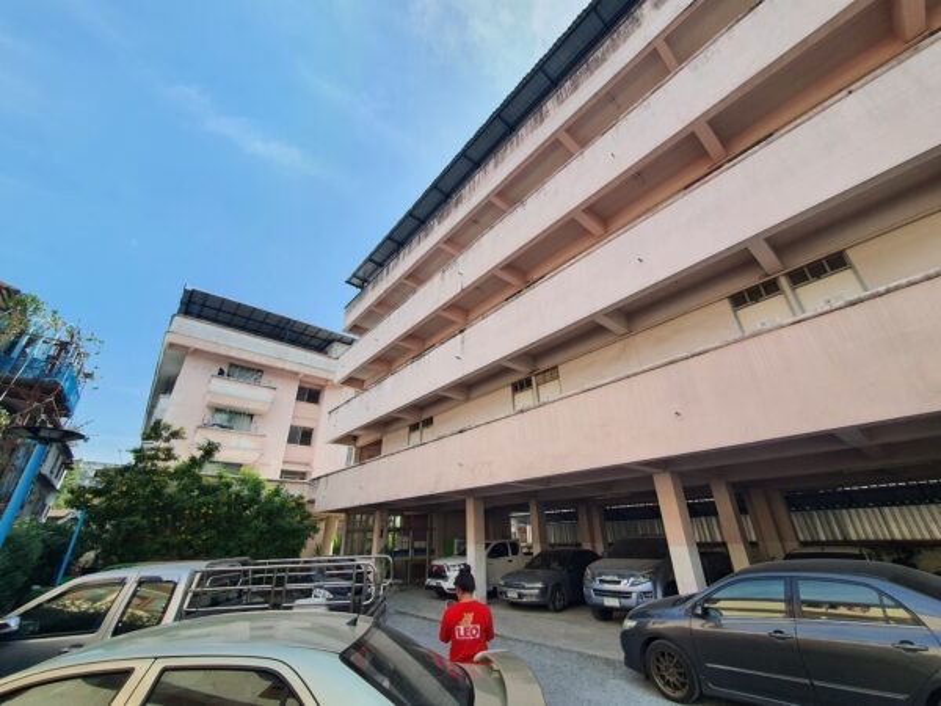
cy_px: 353
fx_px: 353
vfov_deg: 89.9
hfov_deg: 106.2
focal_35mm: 13
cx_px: 470
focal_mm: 1.8
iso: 50
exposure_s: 1/720
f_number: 2.2
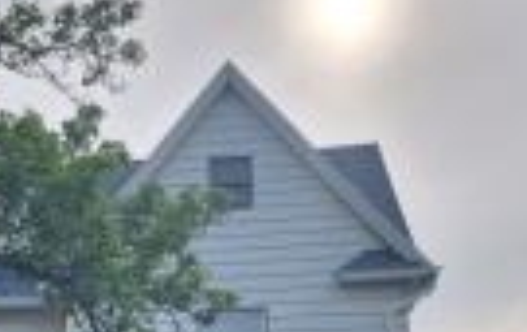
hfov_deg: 27.9
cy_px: 414
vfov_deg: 17.2
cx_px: 101
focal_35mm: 72
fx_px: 1036
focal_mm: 6.4
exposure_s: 1/827
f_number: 1.8
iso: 12
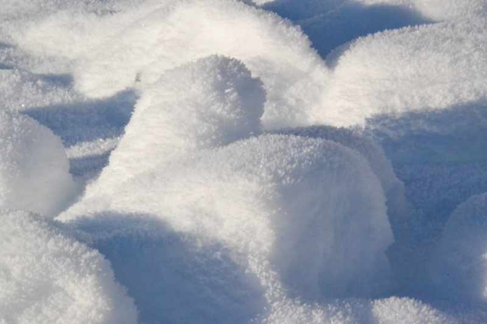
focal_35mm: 165
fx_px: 2231
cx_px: 244
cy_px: 162
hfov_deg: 12.5
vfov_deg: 8.3
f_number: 36
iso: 3200
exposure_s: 1/500
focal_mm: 110
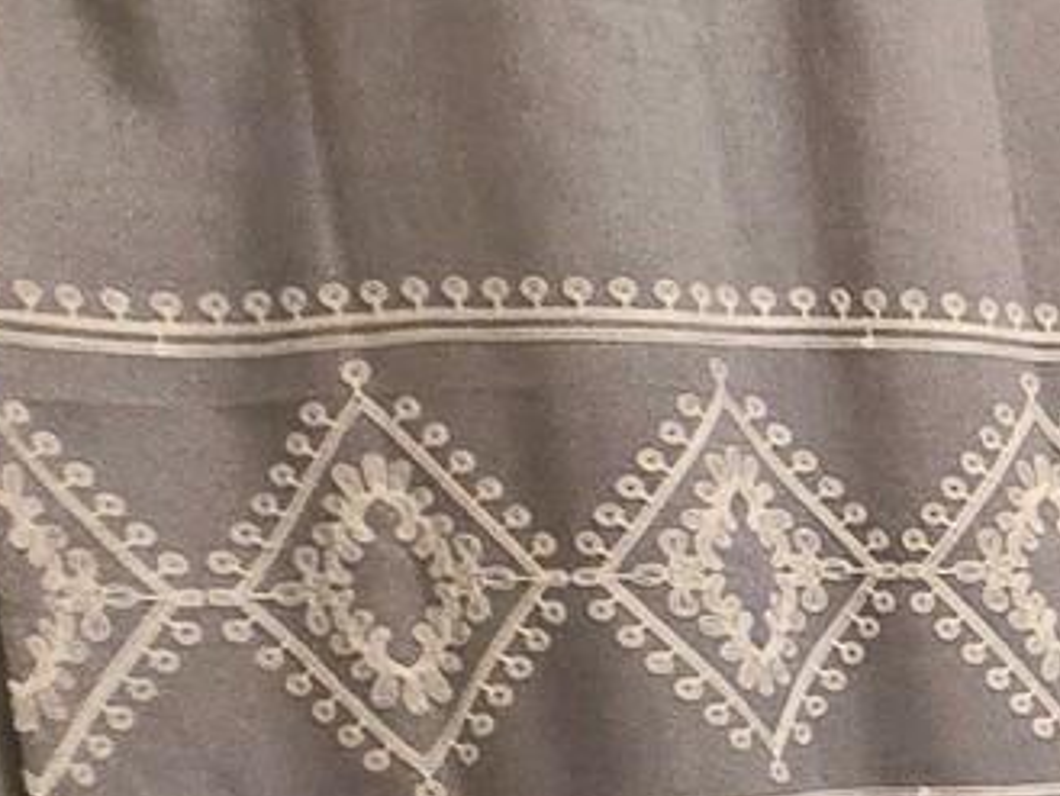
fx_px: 2481
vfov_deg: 17.1
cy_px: 1054
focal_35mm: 81
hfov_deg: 13.8
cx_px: 2735
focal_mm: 2.2
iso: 200
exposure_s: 1/60.2
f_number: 2.2
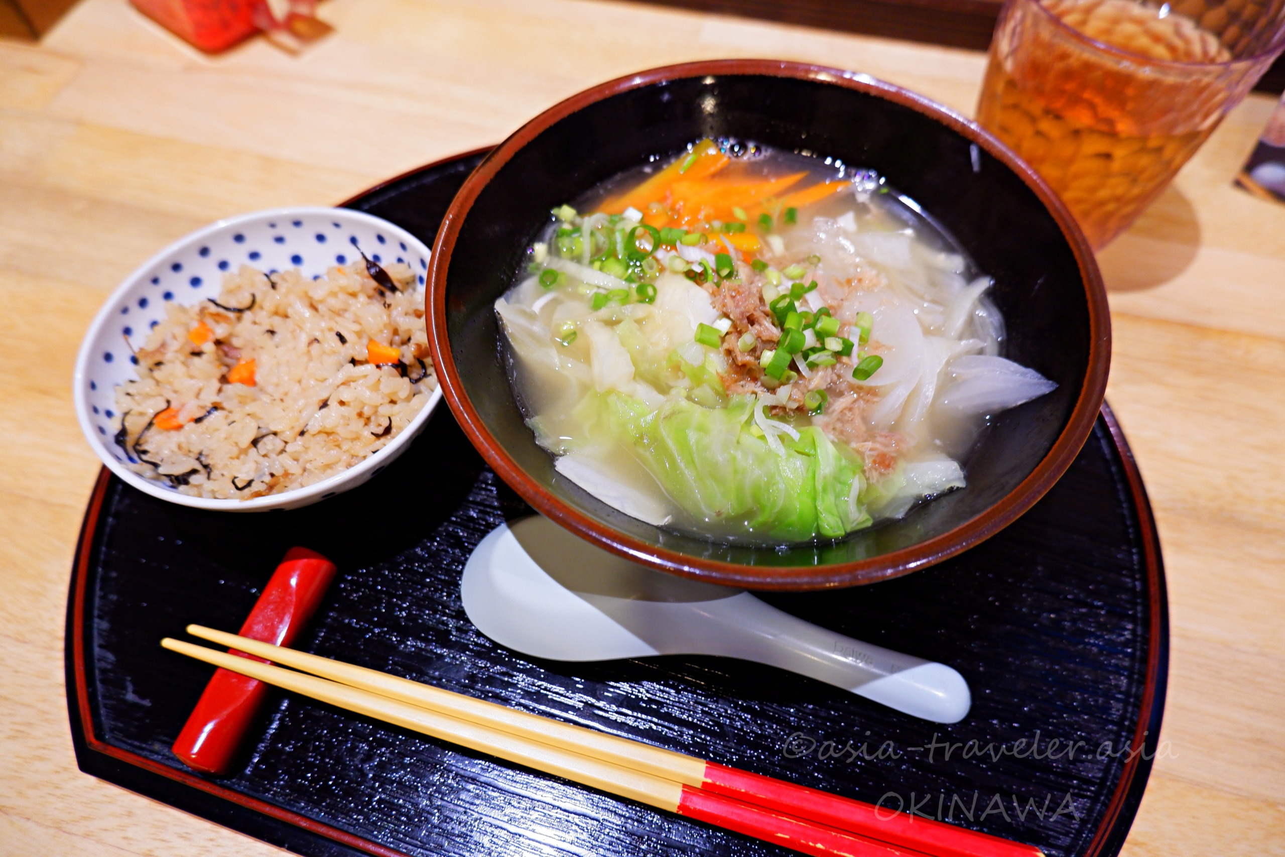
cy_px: 428
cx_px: 642
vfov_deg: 55.1
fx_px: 821
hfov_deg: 76.1
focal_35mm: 23
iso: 1000
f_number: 3.5
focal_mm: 15
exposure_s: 1/34
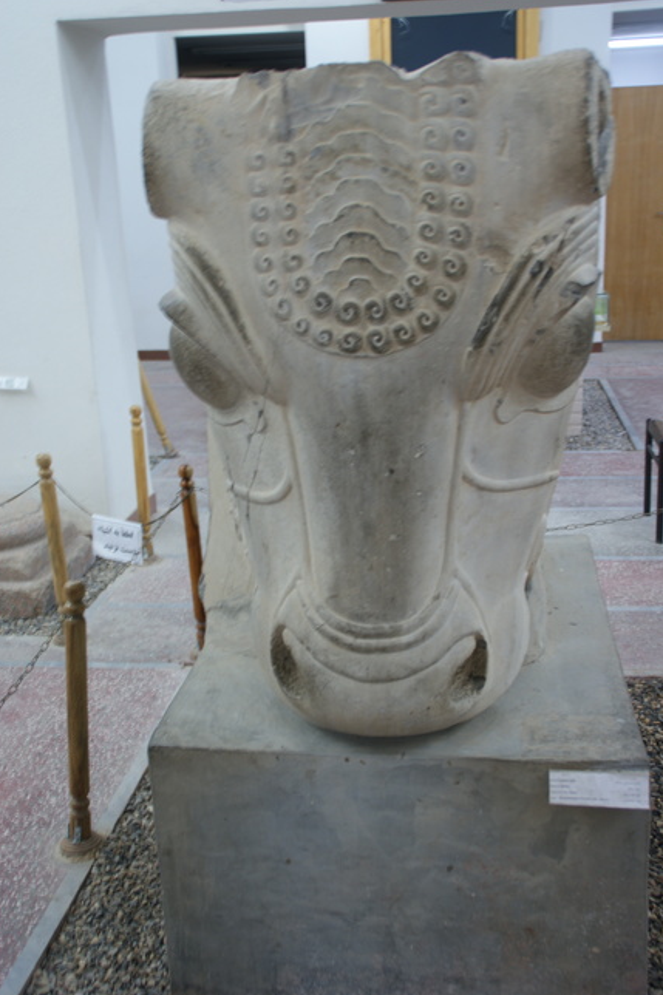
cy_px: 491
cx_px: 329
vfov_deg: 48.5
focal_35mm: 40
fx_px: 1106
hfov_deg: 33.4
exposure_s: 1/5
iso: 100
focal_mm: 26
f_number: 4
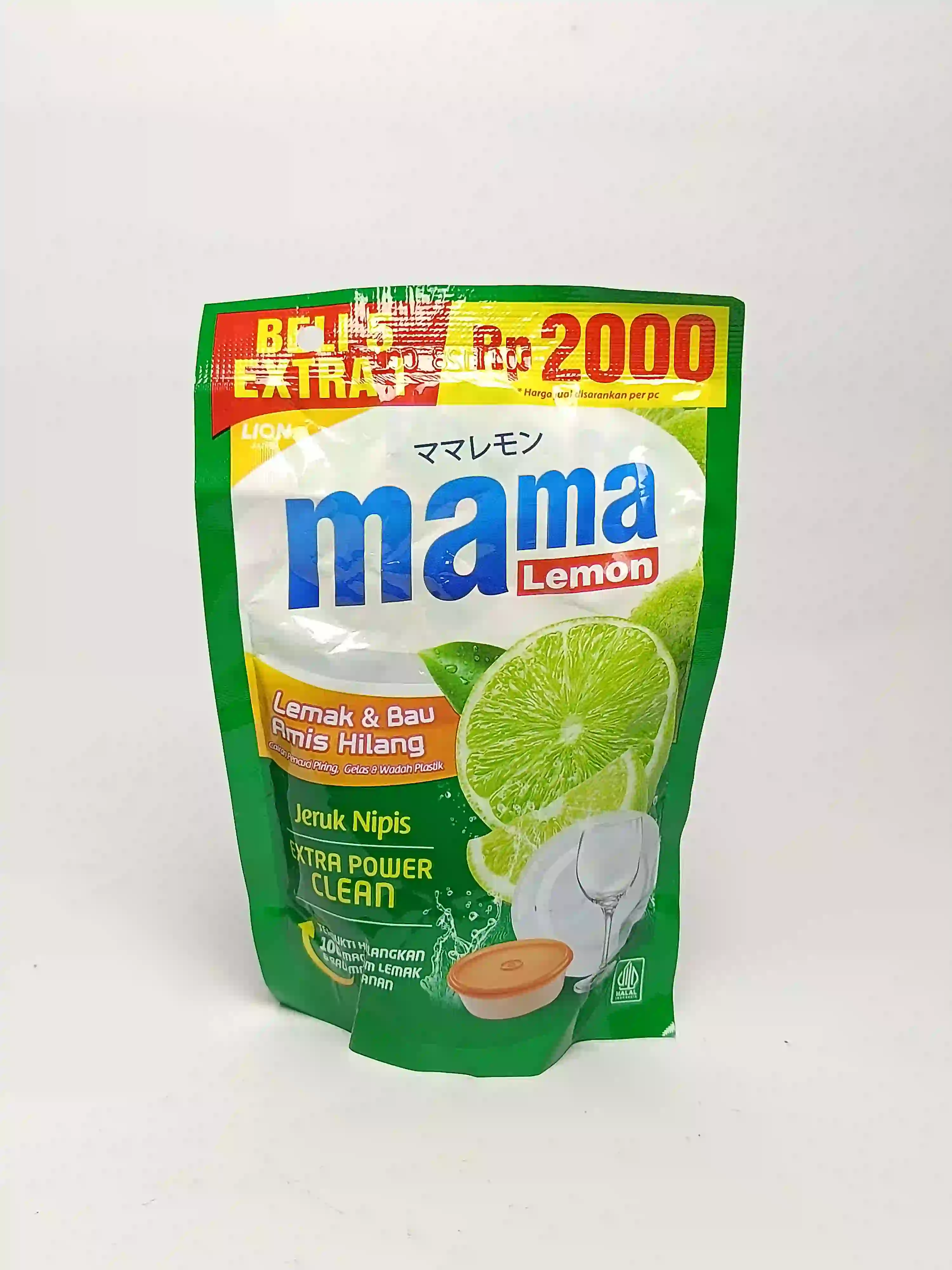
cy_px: 635
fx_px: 1357
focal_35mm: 37
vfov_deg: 50.1
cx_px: 476
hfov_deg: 38.7
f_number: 1.7
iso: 118
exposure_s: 1/100
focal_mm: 5.24
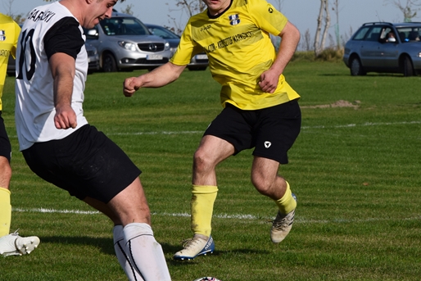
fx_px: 2608
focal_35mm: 223
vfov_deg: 6.2
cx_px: 260
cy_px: 121
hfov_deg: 9.2
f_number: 8
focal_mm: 98
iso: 400
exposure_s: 1/2000
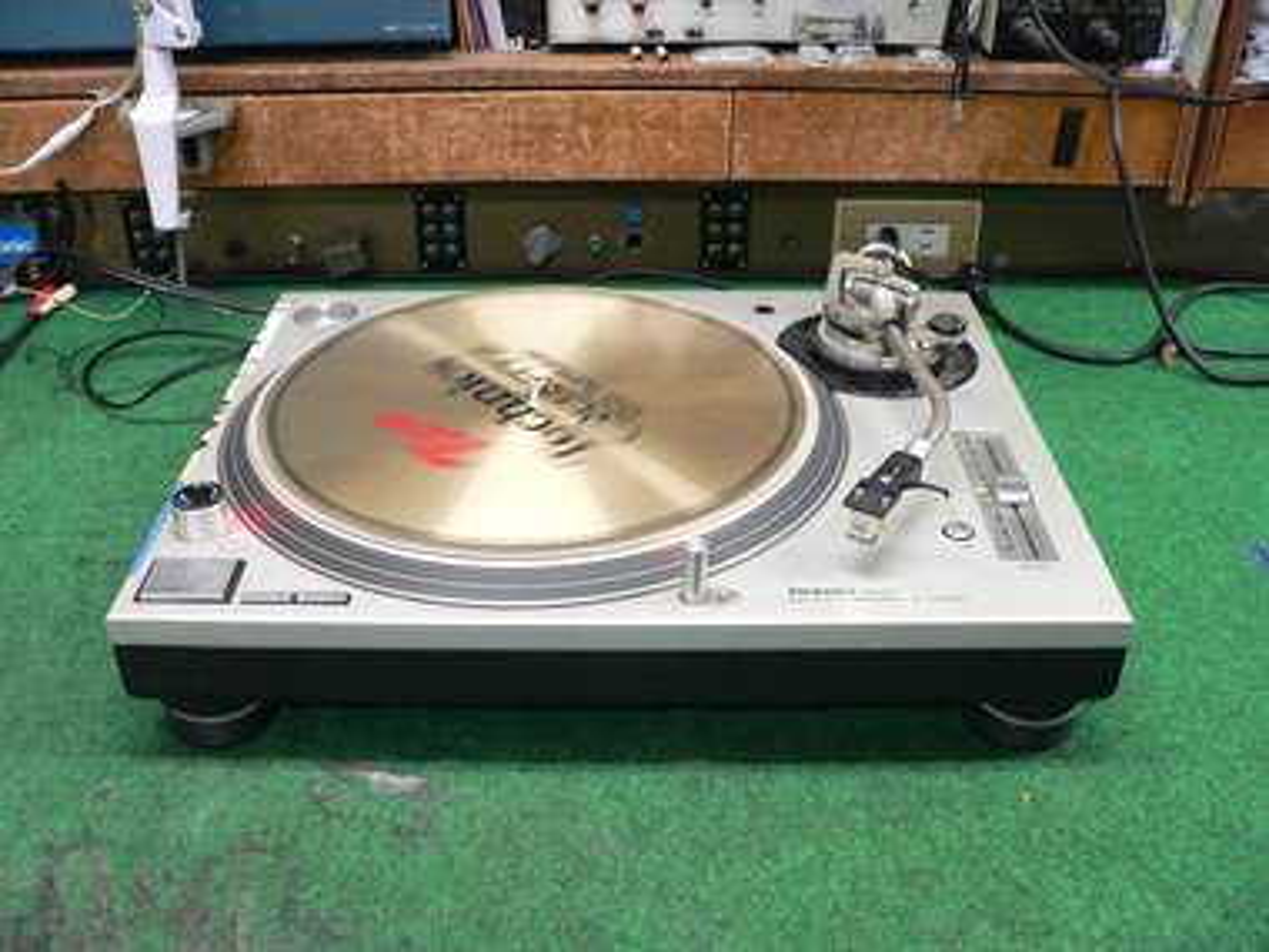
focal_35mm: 36
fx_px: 1320
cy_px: 476
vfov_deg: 39.7
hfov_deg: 51.4
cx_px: 634
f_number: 2.8
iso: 200
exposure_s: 1/15
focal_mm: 6
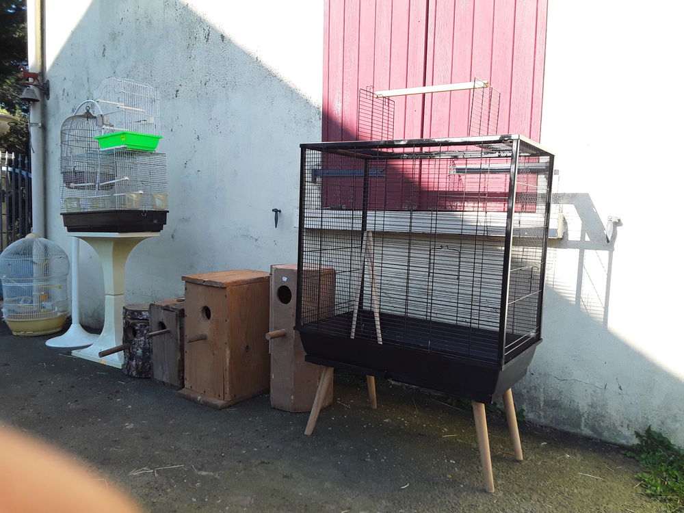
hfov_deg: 65.3
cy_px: 256
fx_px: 534
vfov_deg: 51.4
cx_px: 342
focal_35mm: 27
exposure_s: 1/541
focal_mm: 2.91
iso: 40
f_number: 1.9
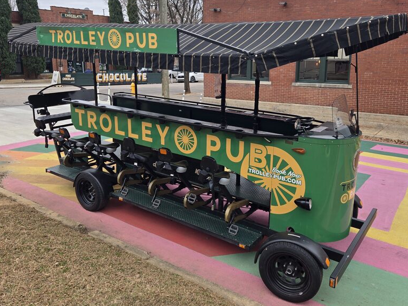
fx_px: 283
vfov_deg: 56.8
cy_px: 154
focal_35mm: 24
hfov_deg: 71.6
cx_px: 210
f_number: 1.8
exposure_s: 1/385
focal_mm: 5.4
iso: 25
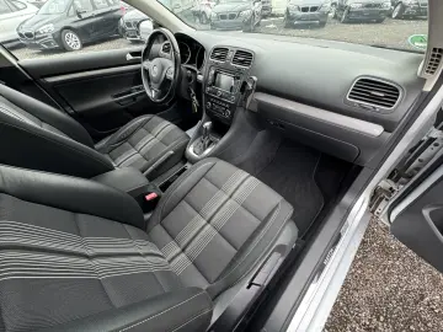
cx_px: 222
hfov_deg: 102.1
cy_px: 166
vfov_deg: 85.7
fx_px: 179
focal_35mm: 14
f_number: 2.2
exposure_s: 1/60
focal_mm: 2.22
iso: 320
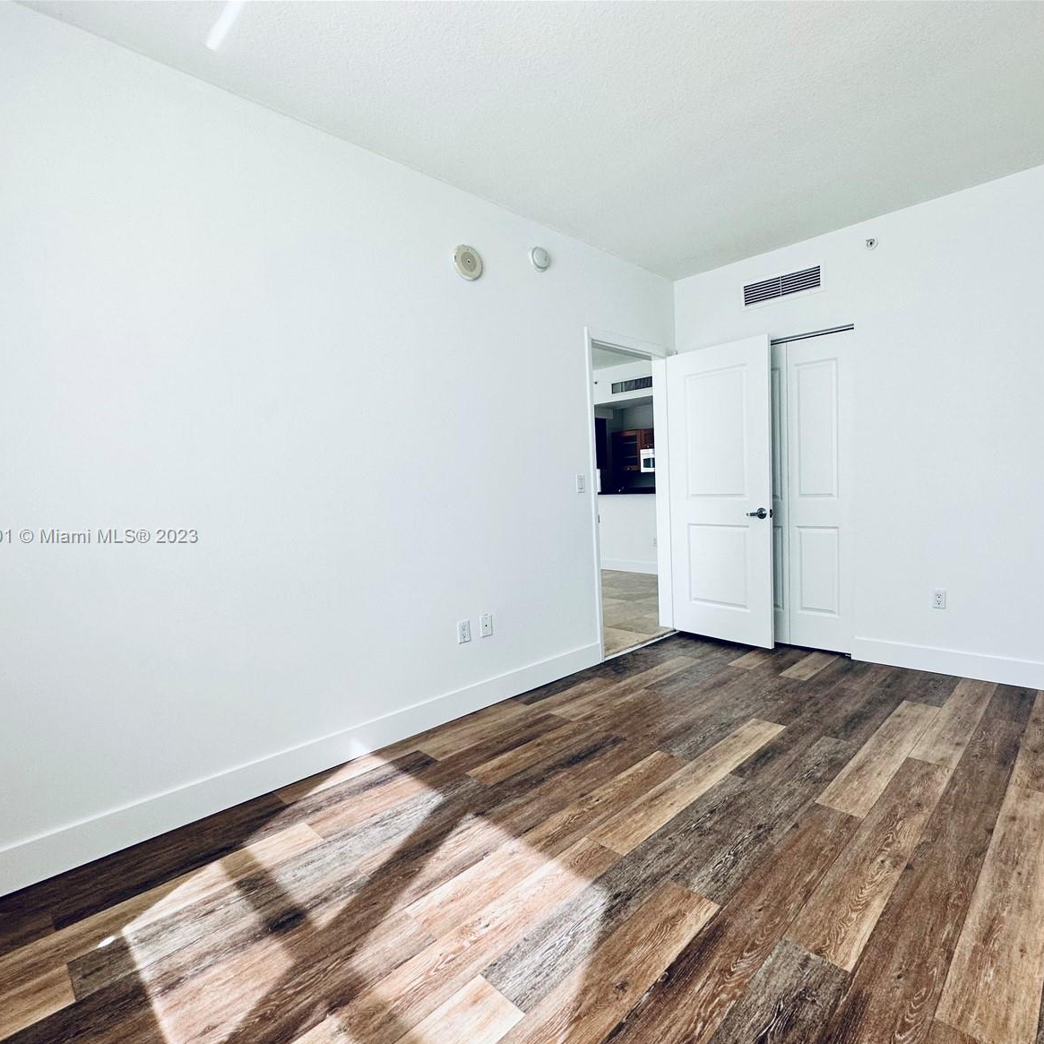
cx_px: 627
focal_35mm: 17
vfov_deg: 83.9
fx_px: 580
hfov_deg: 82.9
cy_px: 537
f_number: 2.2
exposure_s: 1/120
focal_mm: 2.22
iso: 100
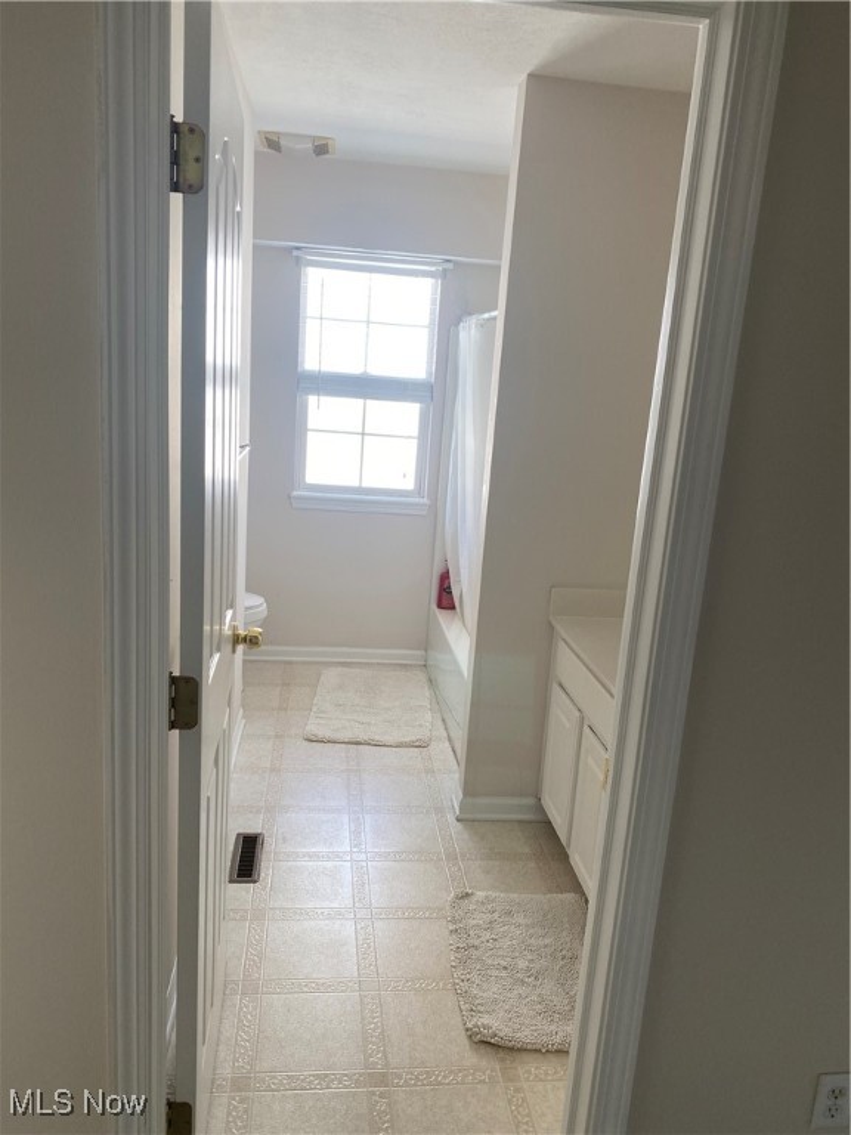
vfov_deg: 67.3
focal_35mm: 26
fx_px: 852
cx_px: 426
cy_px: 568
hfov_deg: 53.1
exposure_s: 1/121
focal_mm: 4.25
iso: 64
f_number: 1.8
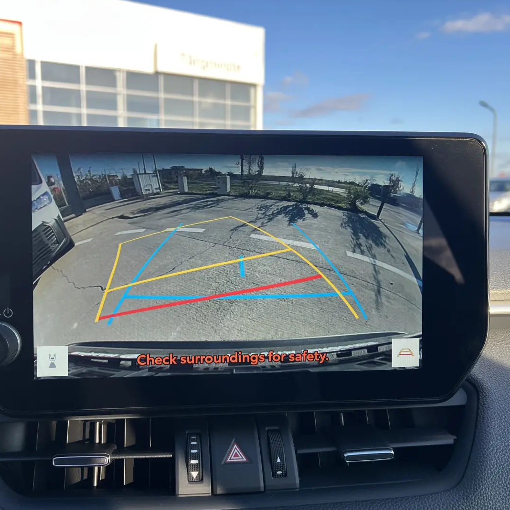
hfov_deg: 52.4
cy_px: 255
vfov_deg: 52.5
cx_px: 227
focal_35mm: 31
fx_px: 517
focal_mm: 5.7
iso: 50
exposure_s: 1/572
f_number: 1.5
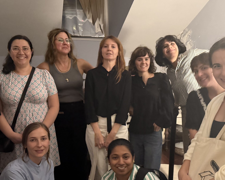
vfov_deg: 40.9
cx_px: 111
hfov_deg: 50.3
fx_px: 240
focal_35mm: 36
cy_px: 111
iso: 1600
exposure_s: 1/24
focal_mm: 6.76
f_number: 1.78
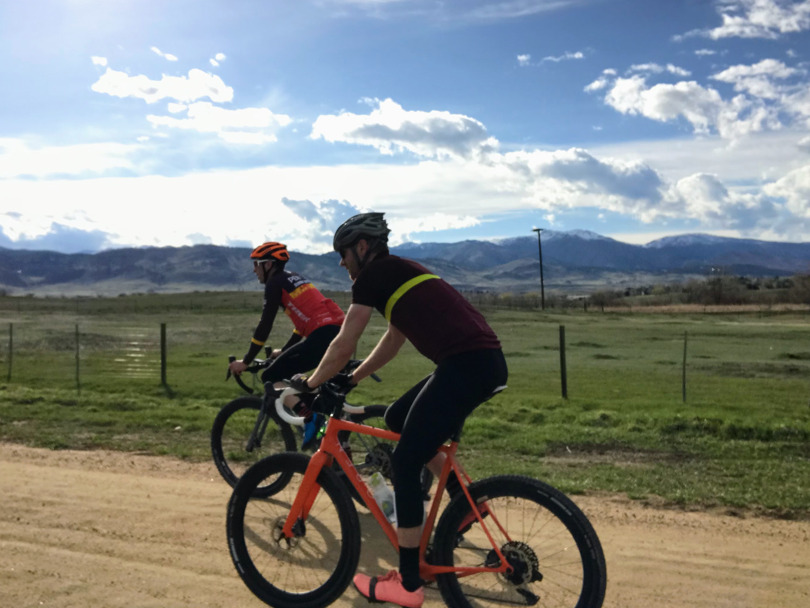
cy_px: 268
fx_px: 843
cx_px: 383
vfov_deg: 39.6
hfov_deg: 51.3
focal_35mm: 36
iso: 25
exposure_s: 1/1898
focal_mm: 2.87
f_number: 2.2
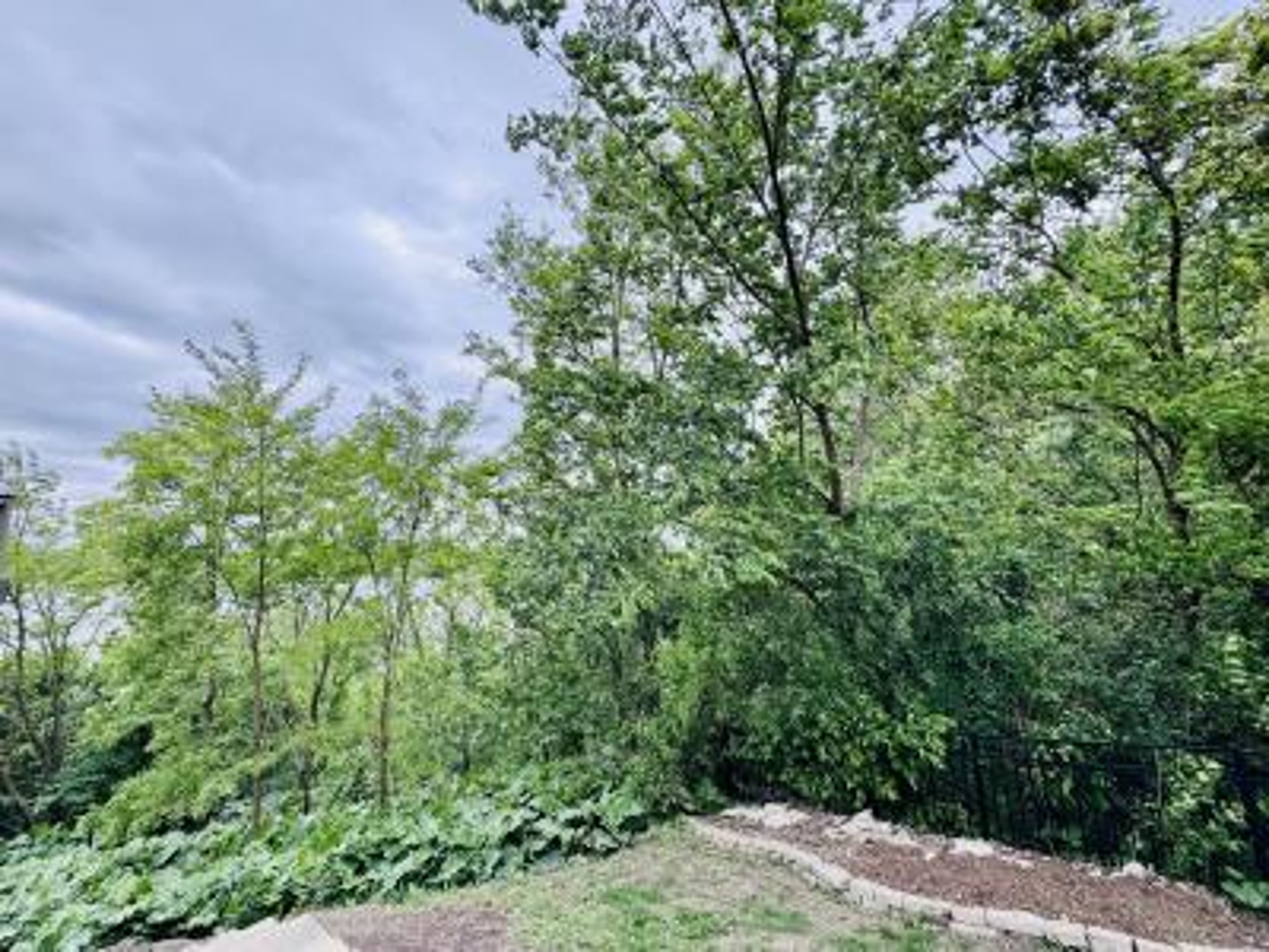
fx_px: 513
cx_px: 634
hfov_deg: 102.1
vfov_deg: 85.7
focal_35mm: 14
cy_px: 476
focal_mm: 2.22
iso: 40
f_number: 2.2
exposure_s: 1/362
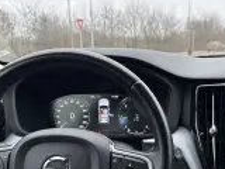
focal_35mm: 54
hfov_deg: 35.1
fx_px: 351
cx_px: 156
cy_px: 139
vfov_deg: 26.4
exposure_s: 1/220
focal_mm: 6.76
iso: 160
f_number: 1.78
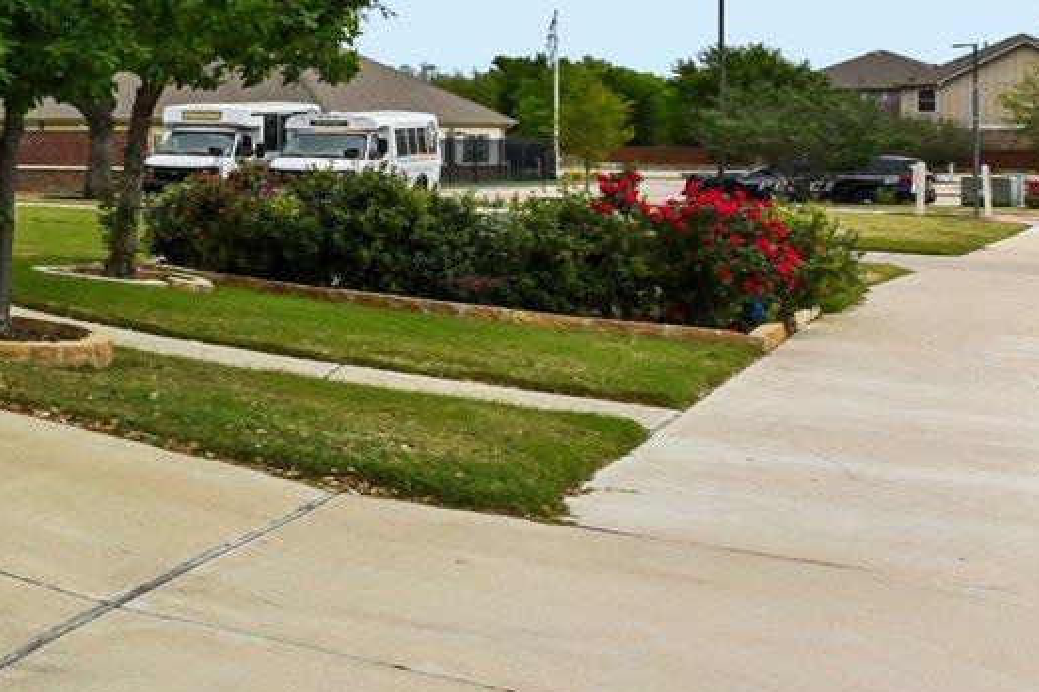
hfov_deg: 21.6
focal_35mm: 59
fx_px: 1702
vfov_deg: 22.6
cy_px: 133
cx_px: -834
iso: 100
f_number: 8
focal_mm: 15
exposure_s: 1/500
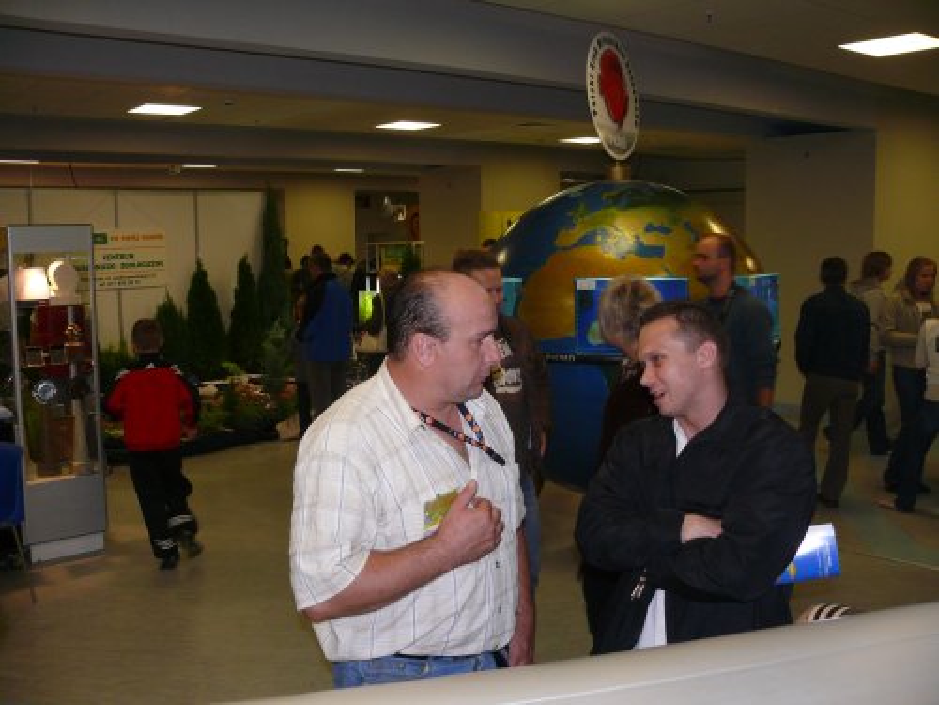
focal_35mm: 35
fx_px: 949
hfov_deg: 52.6
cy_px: 352
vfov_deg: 40.7
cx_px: 470
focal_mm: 7.4
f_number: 2.8
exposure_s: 1/30
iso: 200
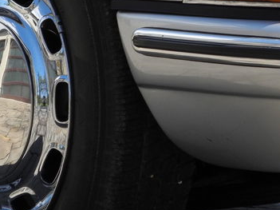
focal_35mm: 394
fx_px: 3186
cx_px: 215
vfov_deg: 3.8
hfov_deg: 5.0
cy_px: -10
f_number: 5
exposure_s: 1/292
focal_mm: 28.9
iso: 100
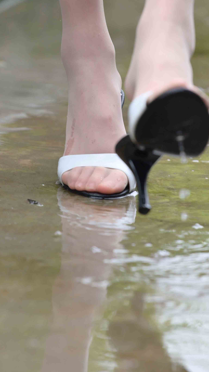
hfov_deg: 3.5
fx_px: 3459
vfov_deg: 6.1
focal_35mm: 351
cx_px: 93
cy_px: 115
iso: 640
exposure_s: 1/200
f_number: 4.5
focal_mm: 200
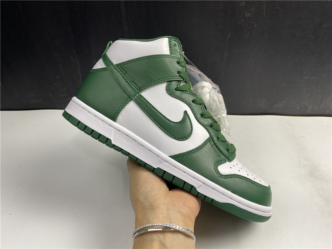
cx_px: 166
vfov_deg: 53.1
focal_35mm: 26
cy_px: 124
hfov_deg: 67.3
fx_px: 249
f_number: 1.8
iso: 50
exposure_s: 1/100
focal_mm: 4.25
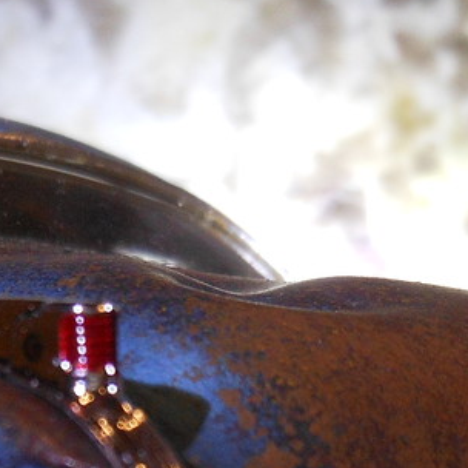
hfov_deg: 15.2
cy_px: 616
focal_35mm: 114
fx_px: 1744
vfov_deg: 14.6
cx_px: 108
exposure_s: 1/30
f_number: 3.7
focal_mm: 5
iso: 125
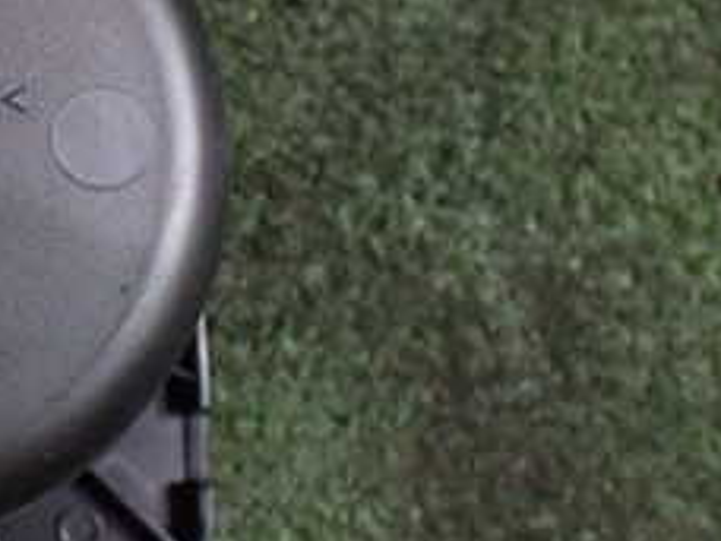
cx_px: -120
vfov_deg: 18.5
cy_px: 101
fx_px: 1645
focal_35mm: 79
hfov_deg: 22.9
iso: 800
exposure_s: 1/100
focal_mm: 5.4
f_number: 2.3
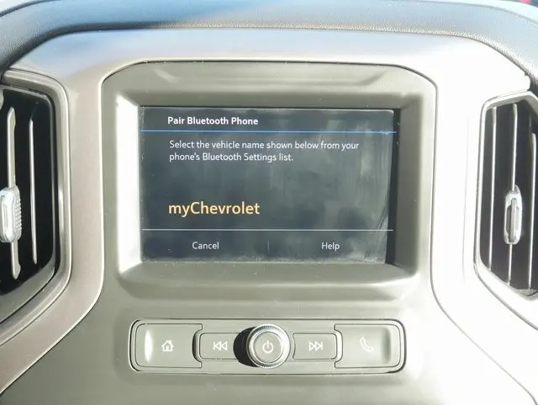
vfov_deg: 30.3
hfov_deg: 39.6
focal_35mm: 48
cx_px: 269
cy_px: 202
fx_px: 747
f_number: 5.2
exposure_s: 1/60
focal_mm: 24
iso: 500
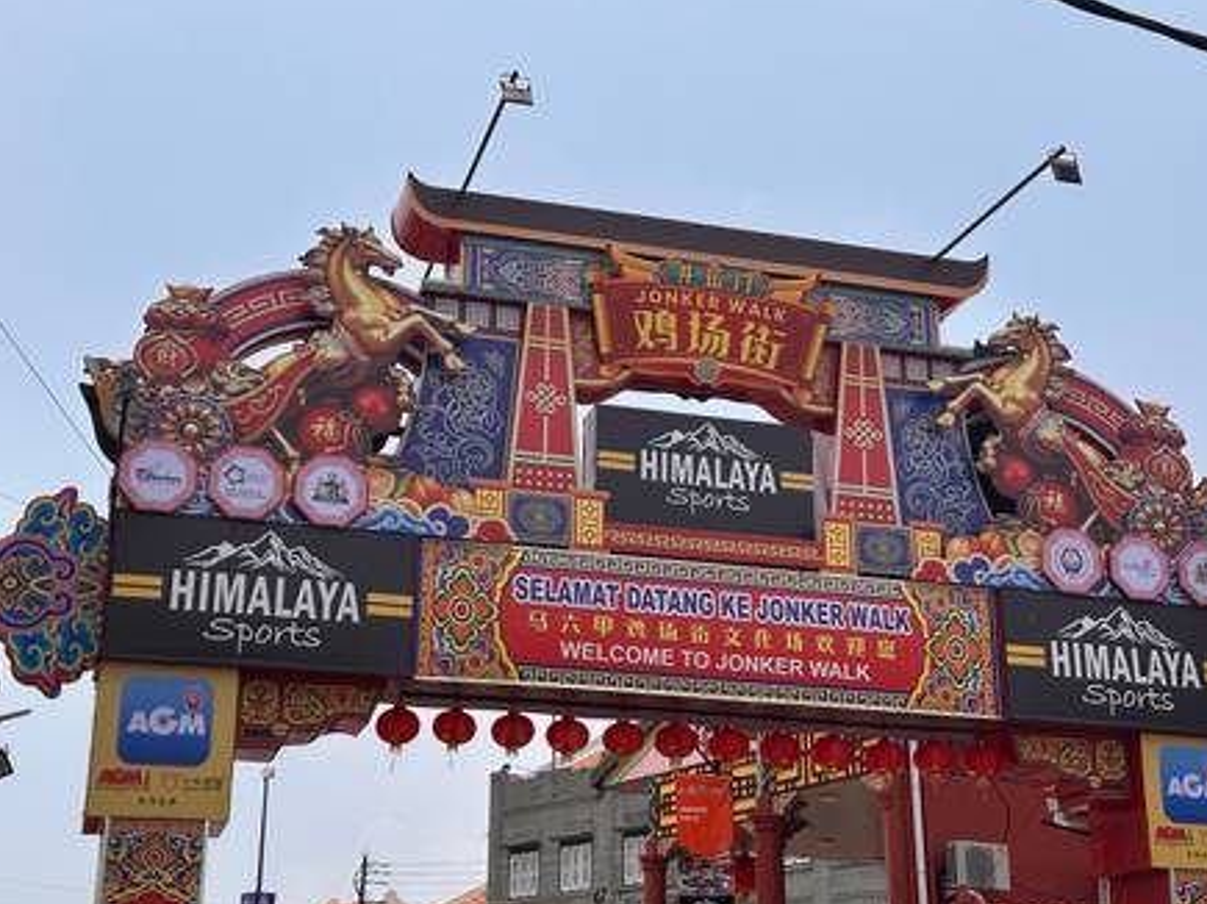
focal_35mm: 53
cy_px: 485
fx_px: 1848
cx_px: 619
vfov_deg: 27.5
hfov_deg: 36.2
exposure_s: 1/5882
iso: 64
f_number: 1.78
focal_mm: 6.86
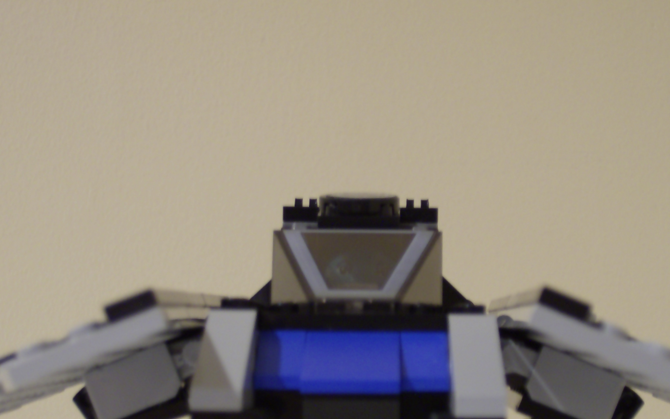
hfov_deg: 19.3
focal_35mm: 108
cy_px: 288
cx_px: 369
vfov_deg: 12.1
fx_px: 1972
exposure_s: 1/1.35
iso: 200
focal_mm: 14.1
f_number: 4.2
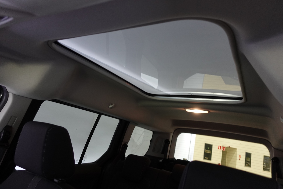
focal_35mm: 24
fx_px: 189
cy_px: 94
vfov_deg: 53.1
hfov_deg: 73.7
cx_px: 142
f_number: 1.8
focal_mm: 9.4
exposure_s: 1/30
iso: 400
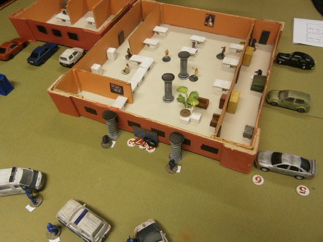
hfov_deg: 67.3
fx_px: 243
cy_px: 121
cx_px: 162
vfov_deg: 53.1
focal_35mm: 26
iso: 125
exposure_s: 1/30
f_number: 2.8
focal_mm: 4.7
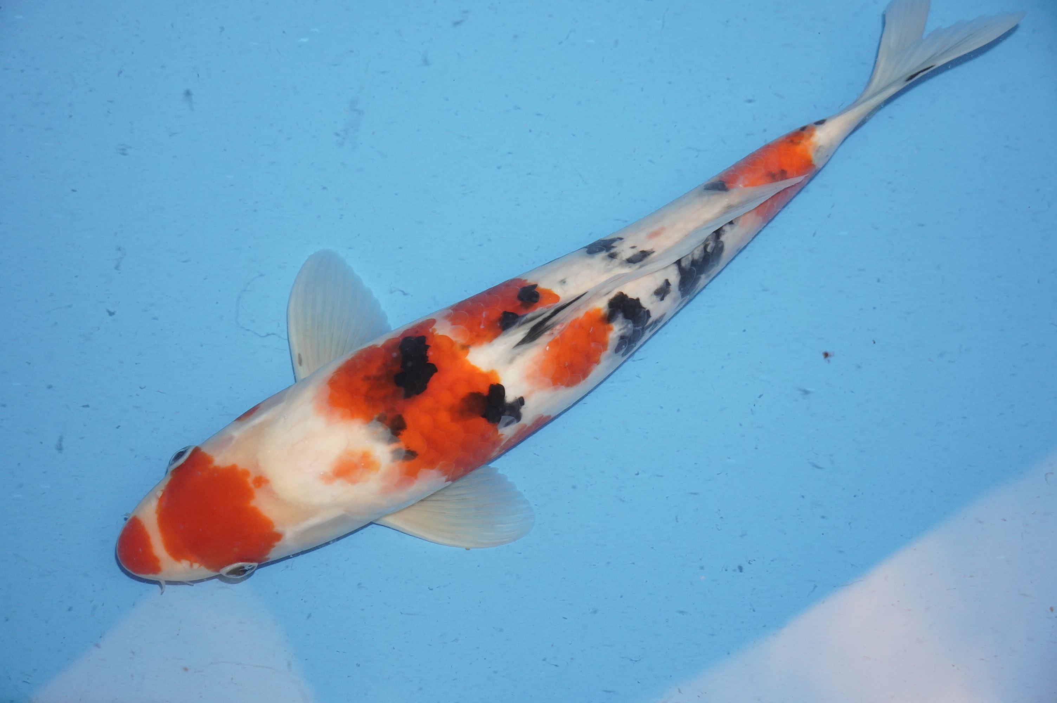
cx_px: 528
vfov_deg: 23.1
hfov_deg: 34.2
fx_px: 1716
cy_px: 352
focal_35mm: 58
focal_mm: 39
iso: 1250
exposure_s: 1/160
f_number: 4.5
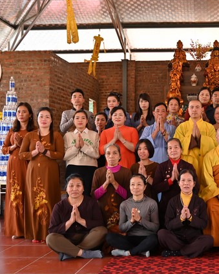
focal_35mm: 46
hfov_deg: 31.0
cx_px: 205
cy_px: 137
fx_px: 373
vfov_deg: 40.3
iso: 500
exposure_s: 1/80
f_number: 5.6
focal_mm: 32
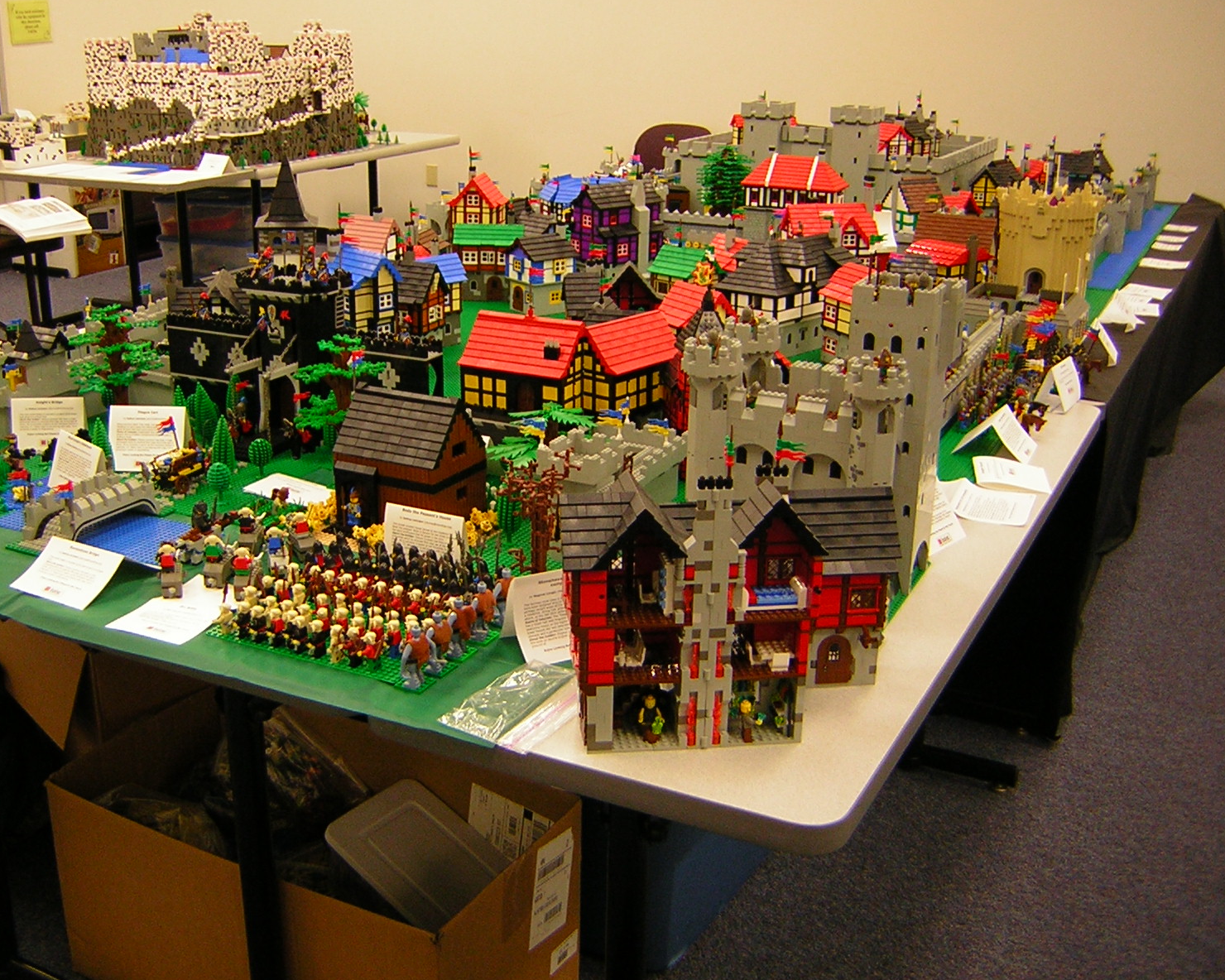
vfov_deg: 39.2
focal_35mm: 38
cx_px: 575
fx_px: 1378
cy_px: 494
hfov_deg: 47.9
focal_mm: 4.7
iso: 70
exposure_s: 1/5.7
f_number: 2.6
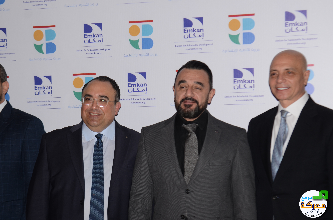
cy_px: 110
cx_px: 166
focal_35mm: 78
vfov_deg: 17.4
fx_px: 720
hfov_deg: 26.0
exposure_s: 1/250
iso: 250
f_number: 4.5
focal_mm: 52
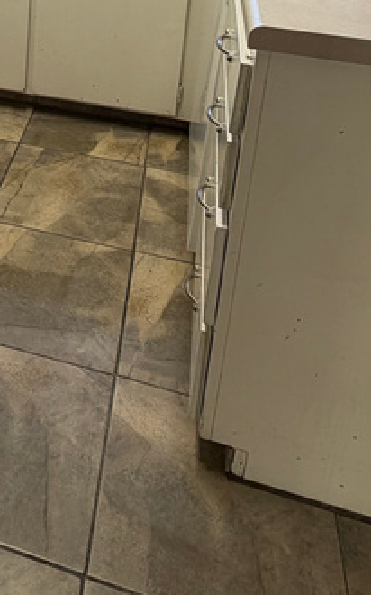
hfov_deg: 25.9
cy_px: -63
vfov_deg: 36.6
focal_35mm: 46
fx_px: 745
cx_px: -38
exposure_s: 1/120
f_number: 2.2
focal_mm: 2.22
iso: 64
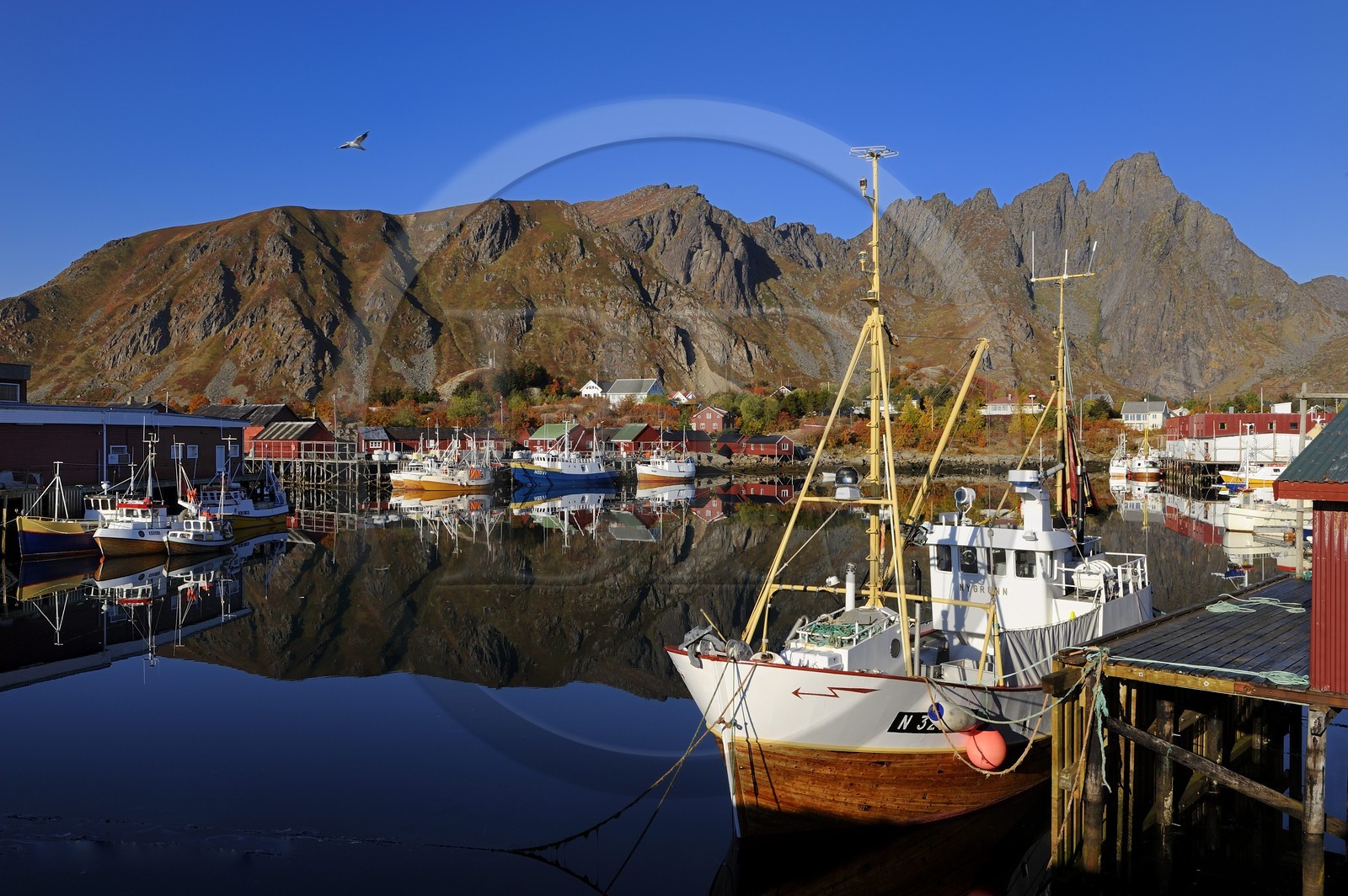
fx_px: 1085
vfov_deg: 44.9
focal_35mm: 29
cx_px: 674
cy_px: 448
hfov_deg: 63.7
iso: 200
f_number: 16
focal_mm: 29
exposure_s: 1/160
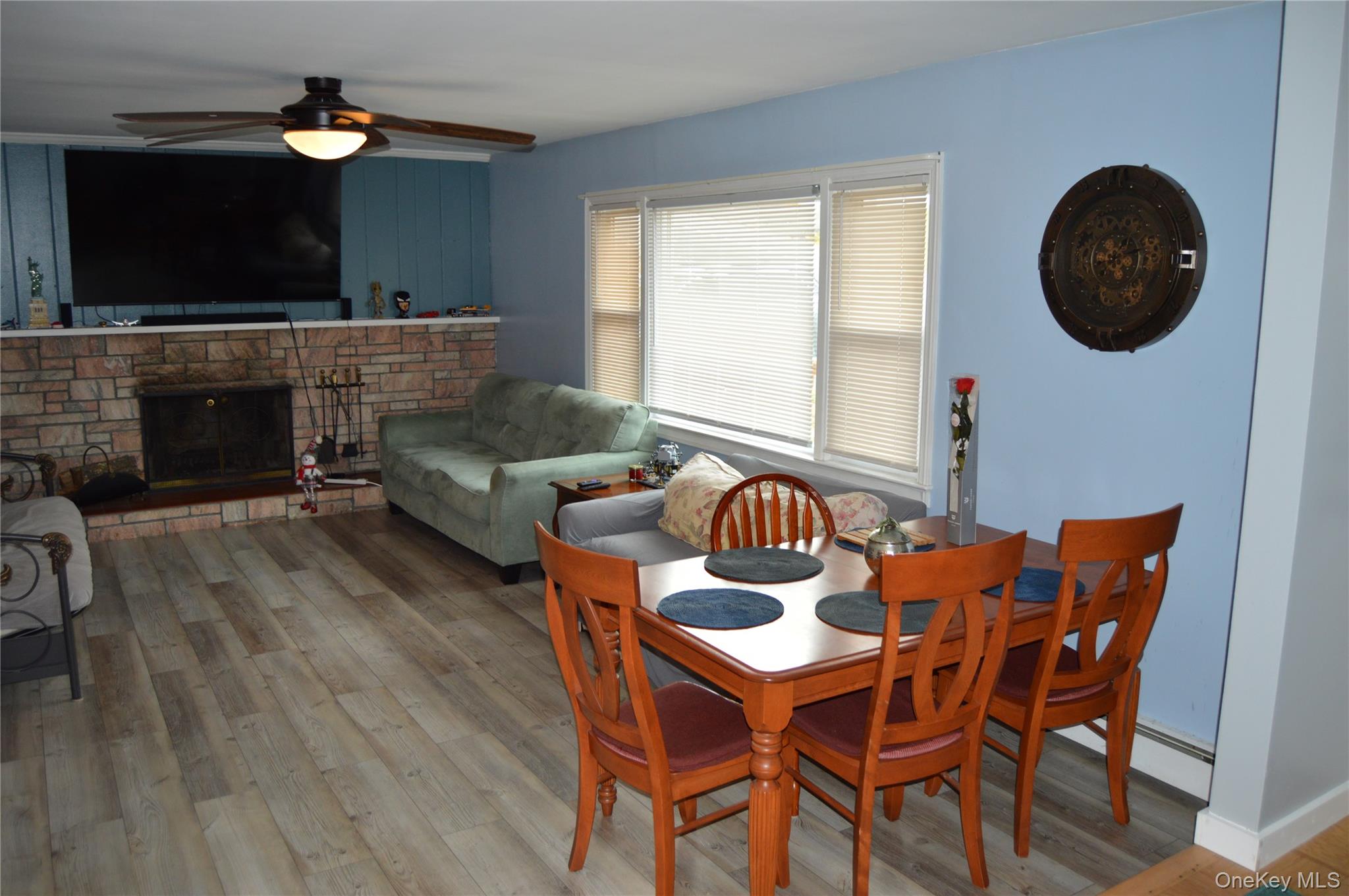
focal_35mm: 27
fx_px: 1011
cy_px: 448
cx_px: 674
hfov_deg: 67.4
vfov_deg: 47.8
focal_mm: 18
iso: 450
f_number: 3.5
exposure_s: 1/60
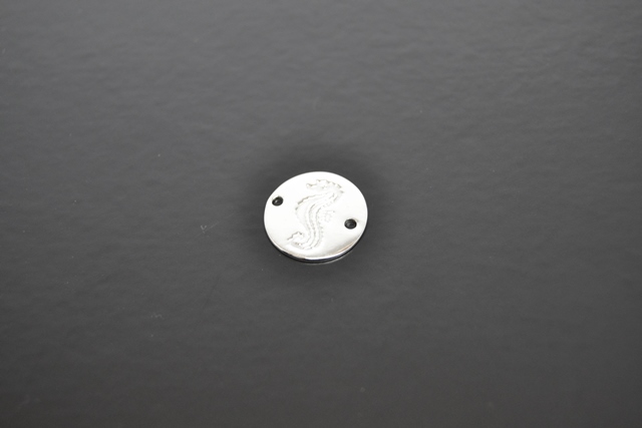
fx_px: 1231
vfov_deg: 19.7
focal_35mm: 69
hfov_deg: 29.2
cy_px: 214
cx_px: 321
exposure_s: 1/60
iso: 800
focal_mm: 46
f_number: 5.3
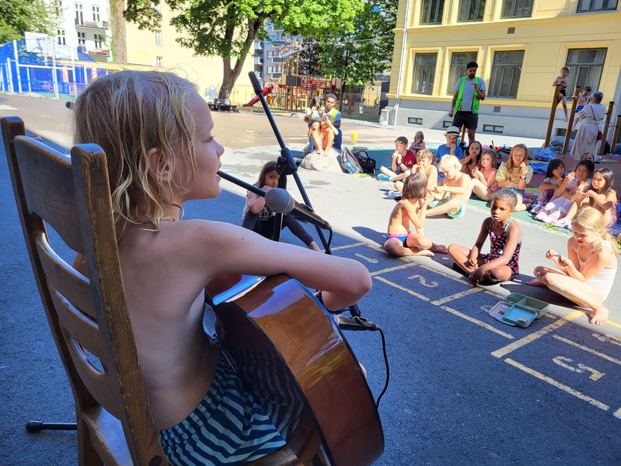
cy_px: 233
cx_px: 310
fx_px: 466
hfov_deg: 67.3
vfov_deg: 53.1
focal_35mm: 26
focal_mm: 5.4
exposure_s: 1/432
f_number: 1.8
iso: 40
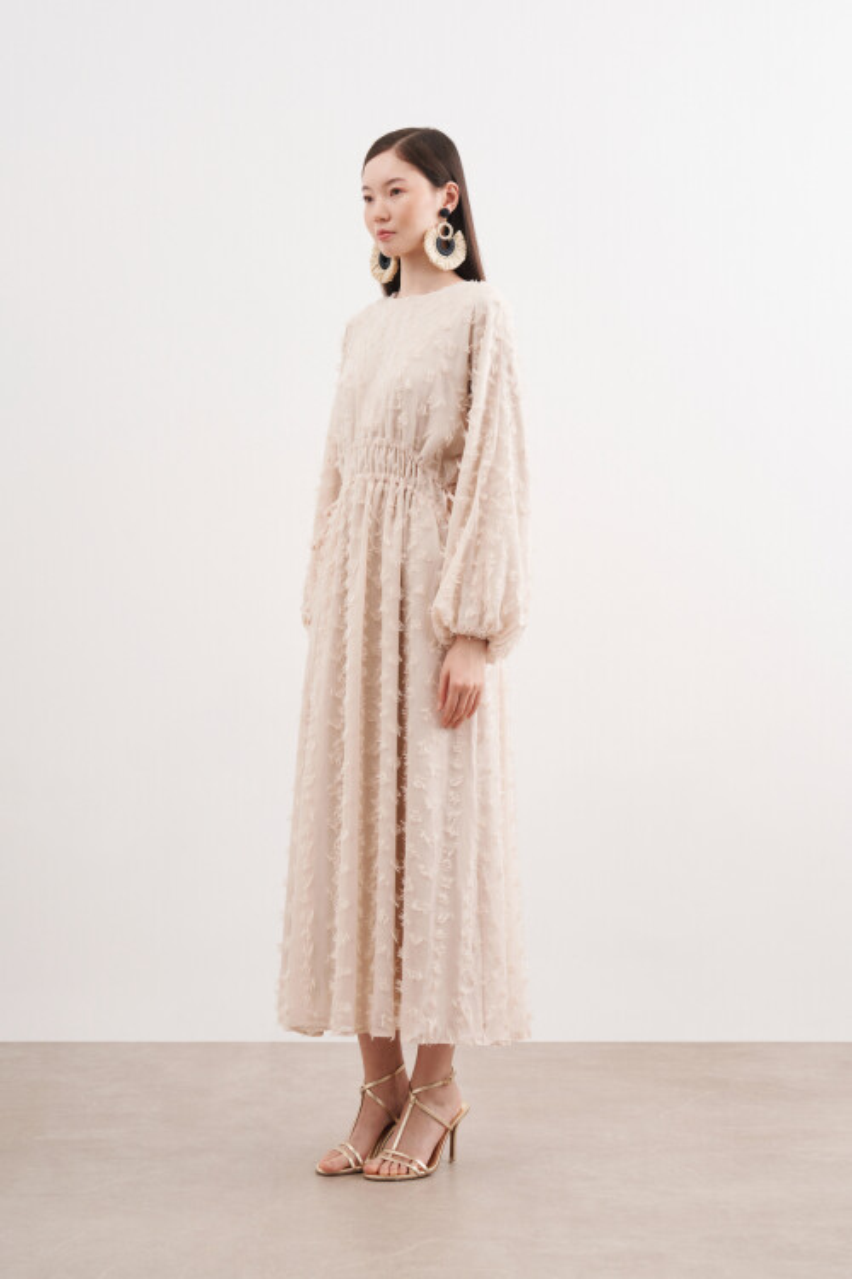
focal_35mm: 60
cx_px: 426
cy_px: 640
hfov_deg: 22.6
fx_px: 2130
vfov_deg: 33.4
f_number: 11
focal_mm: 60
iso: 400
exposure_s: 1/160
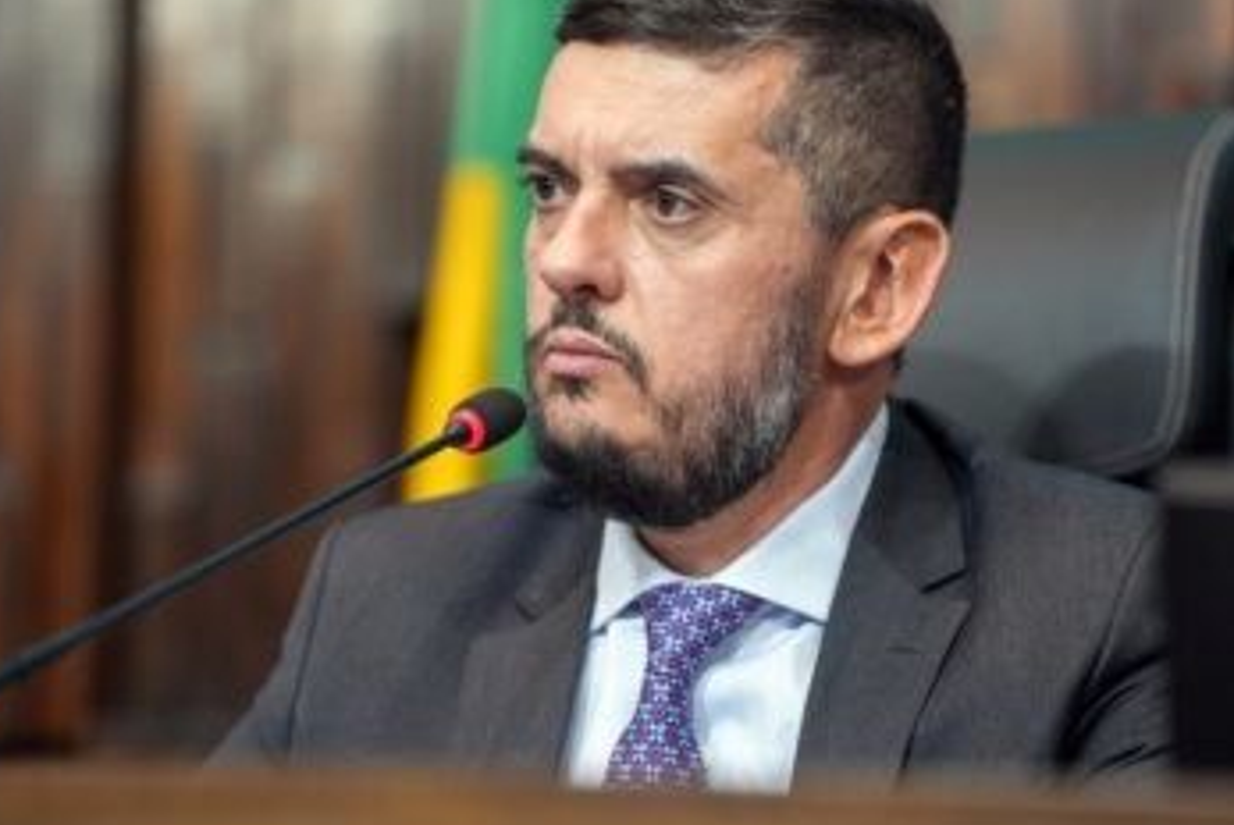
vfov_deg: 8.8
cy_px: 412
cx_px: 637
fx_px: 5352
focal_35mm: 156
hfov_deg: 13.2
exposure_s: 1/320
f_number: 2.8
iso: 2000
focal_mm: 129
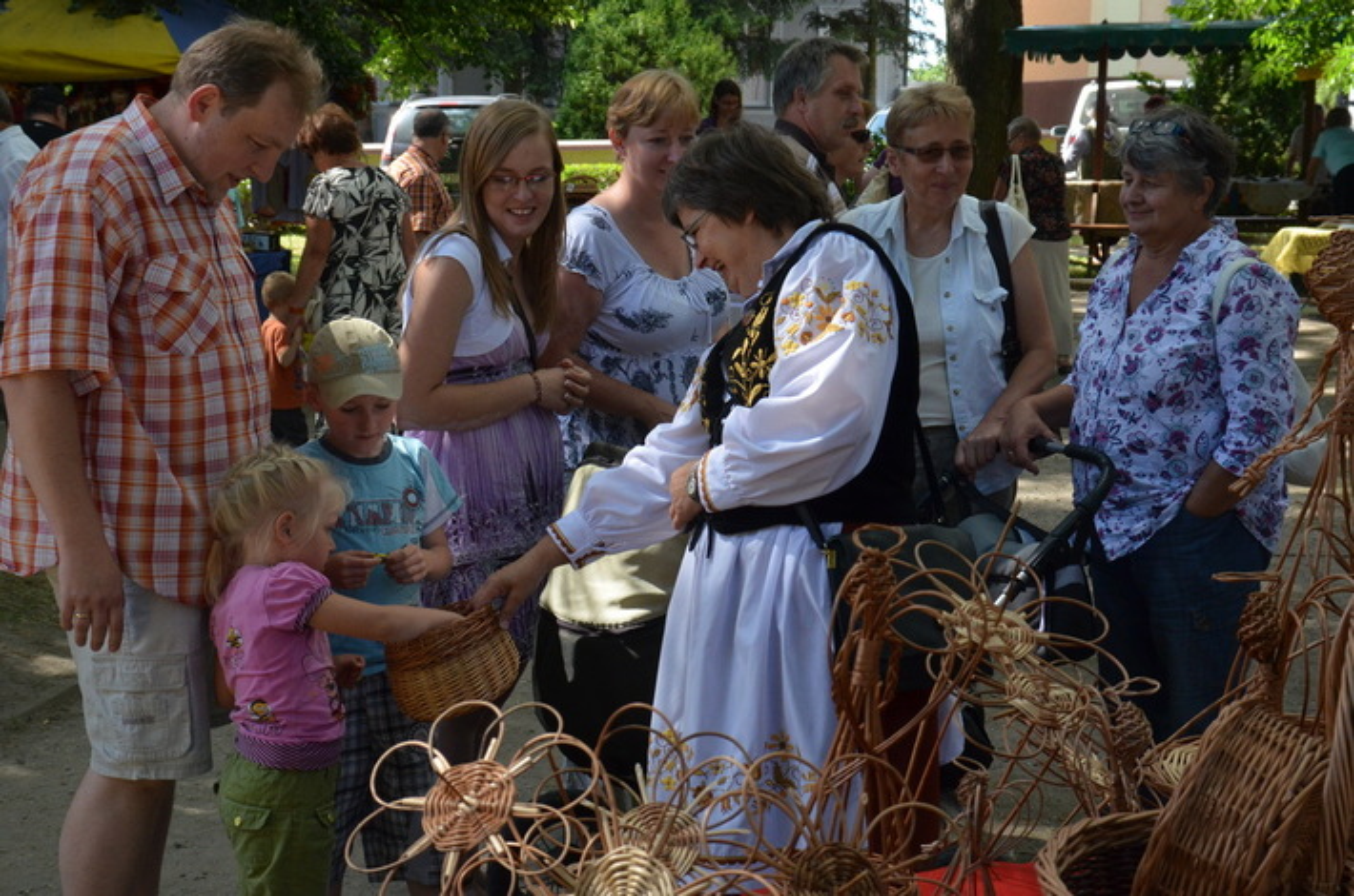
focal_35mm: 52
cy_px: 448
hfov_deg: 37.9
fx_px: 1970
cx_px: 677
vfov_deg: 25.6
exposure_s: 1/400
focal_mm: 35
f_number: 10
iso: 1250
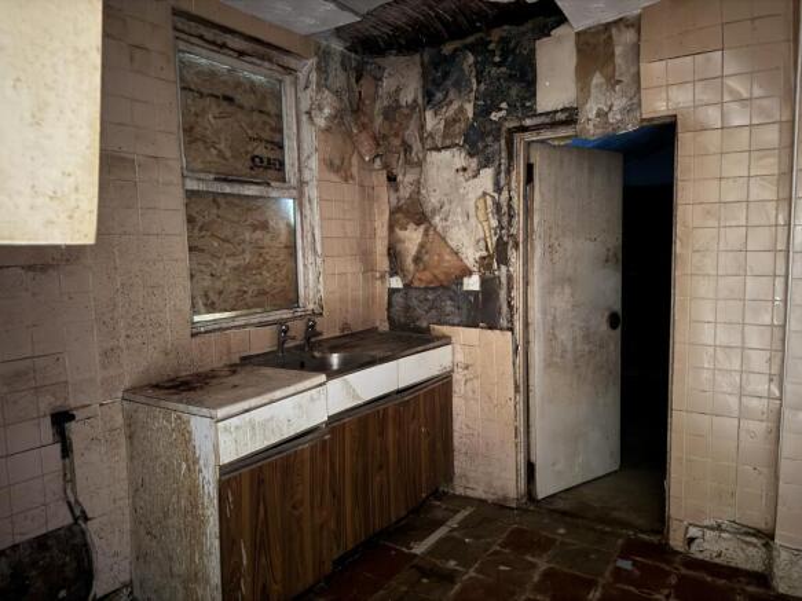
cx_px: 401
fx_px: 556
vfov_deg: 56.8
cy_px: 300
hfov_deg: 71.6
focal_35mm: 24
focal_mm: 6.76
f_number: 1.78
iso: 1250
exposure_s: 1/2
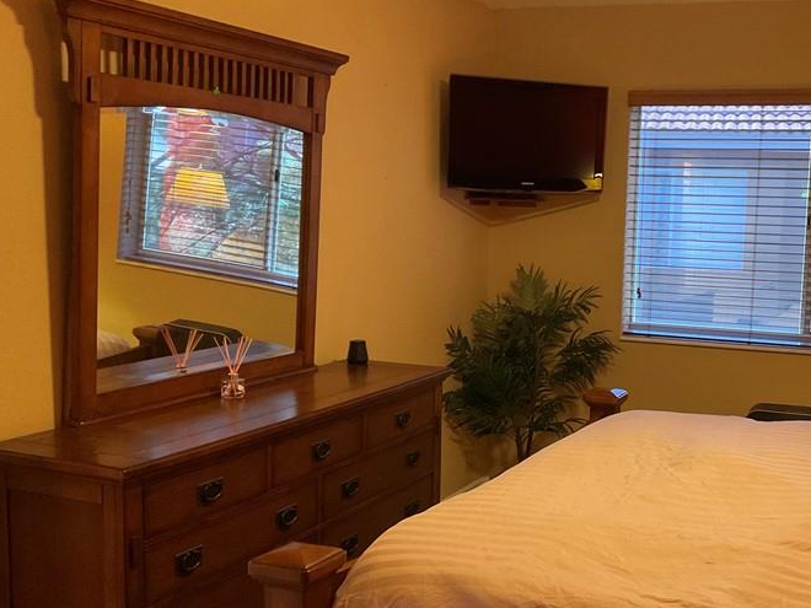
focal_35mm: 45
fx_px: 1054
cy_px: 328
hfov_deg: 41.0
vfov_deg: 32.2
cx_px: 594
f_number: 1.8
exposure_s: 1/40
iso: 320
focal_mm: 3
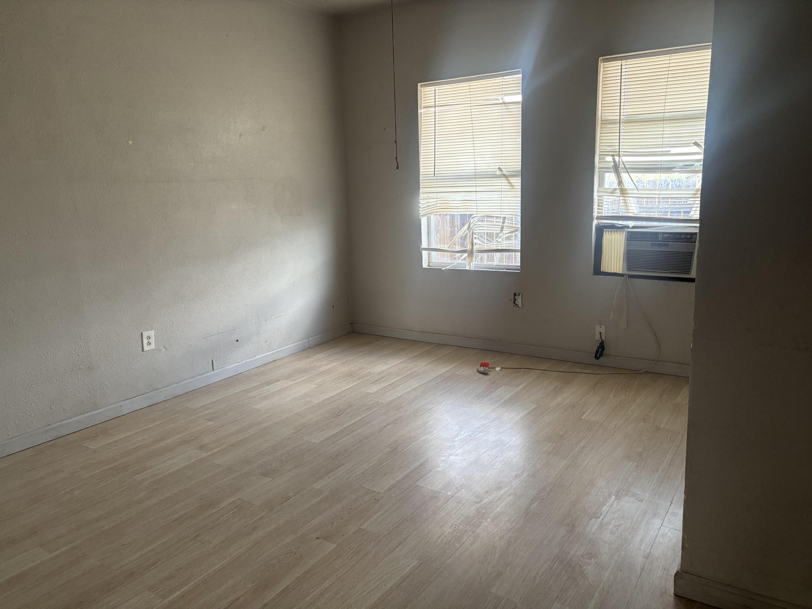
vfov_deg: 53.1
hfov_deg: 67.3
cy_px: 304
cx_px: 406
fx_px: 610
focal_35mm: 26
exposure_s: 1/60
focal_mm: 5.96
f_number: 1.6
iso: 160
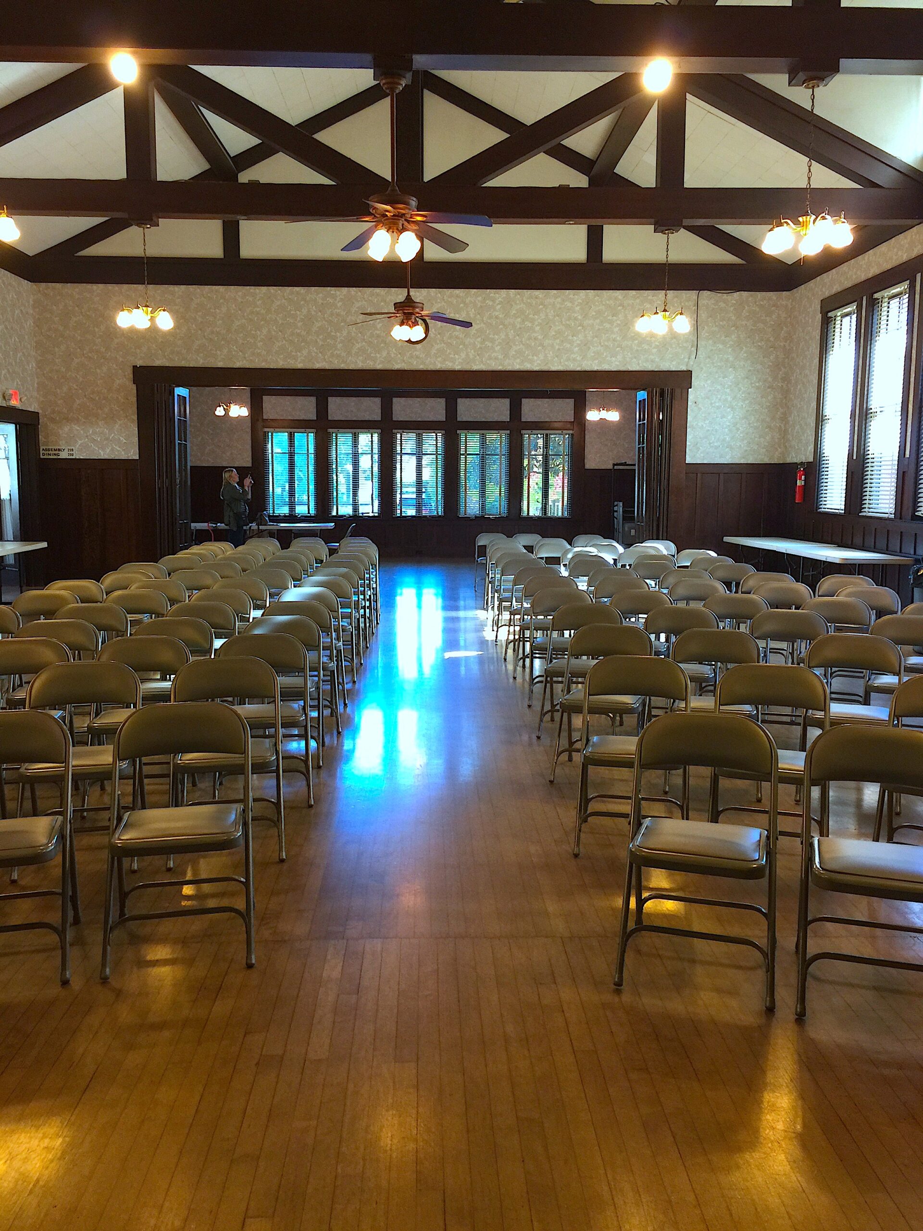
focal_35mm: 29
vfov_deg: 61.7
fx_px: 1031
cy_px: 616
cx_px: 462
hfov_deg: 48.2
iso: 40
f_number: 2.2
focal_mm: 4.15
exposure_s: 1/15
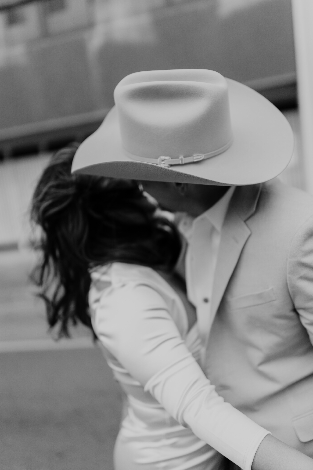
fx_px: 456
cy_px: 235
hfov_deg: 37.9
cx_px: 156
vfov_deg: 54.4
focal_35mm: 35
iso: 100
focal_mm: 35
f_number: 1.4
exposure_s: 1/1600
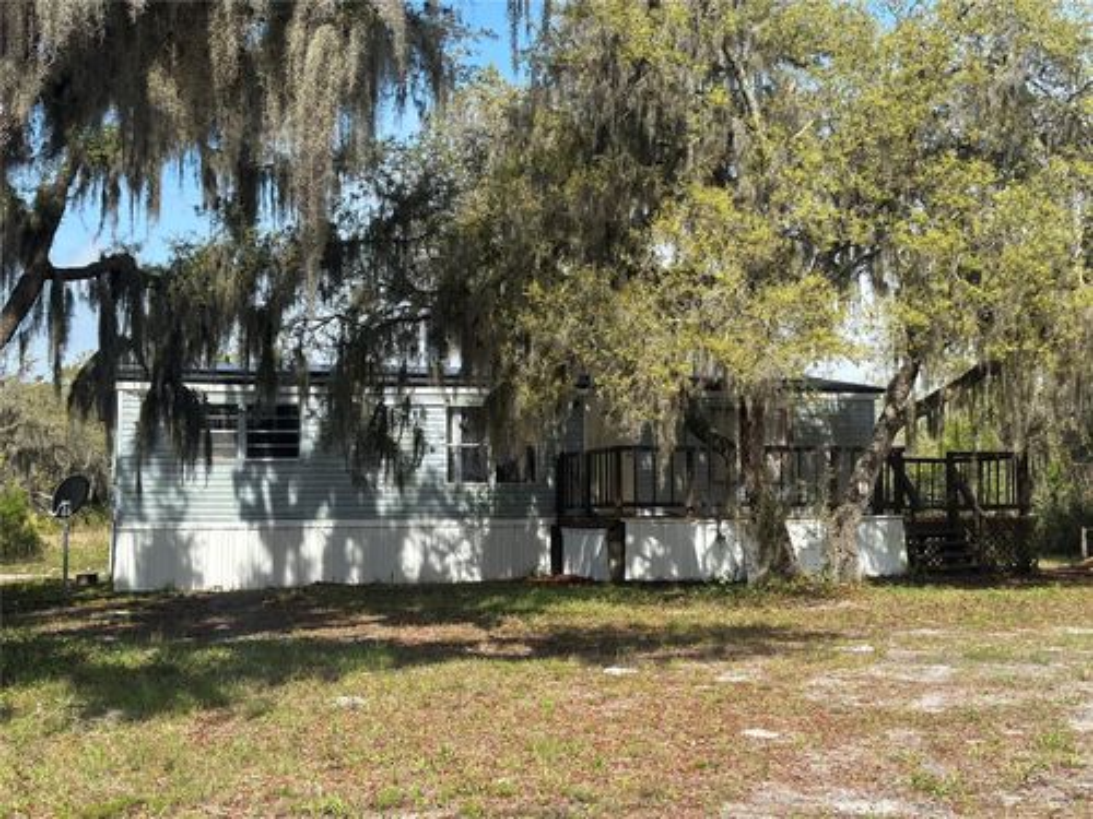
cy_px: 410
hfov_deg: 39.7
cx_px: 546
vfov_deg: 30.3
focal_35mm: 48
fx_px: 1516
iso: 80
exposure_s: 1/3257
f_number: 1.78
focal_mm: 6.86
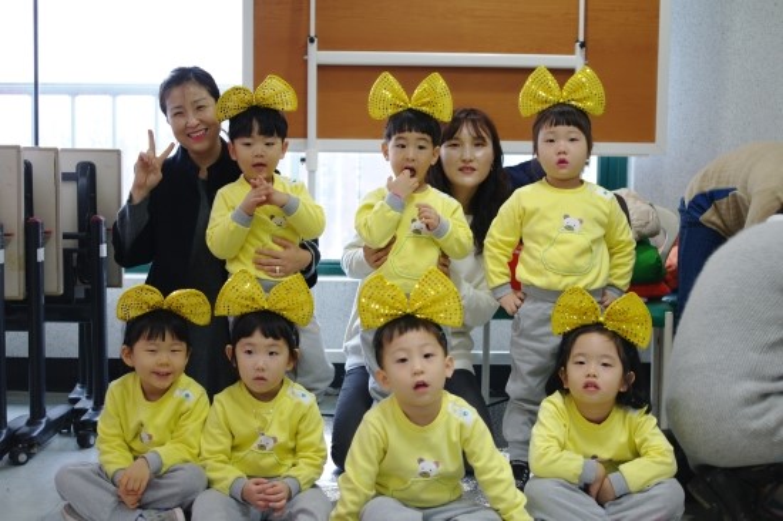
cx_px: 392
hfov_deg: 42.8
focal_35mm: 46
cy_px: 260
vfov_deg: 29.2
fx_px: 1000
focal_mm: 30
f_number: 2
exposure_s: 1/45
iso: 100
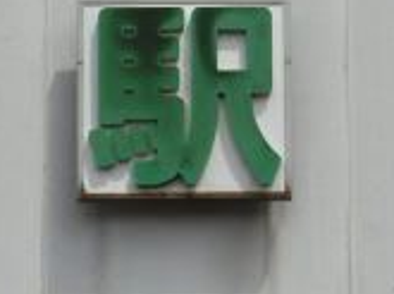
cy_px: 84
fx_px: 5474
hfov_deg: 4.1
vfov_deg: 3.1
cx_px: -301
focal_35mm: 482
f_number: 5.7
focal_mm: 22.1
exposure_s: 1/800
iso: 80
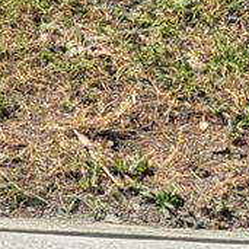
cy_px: -558
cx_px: -312
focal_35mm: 202
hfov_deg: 8.1
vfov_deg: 7.4
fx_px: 1644
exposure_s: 1/1672
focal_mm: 5.4
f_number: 1.8
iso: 40
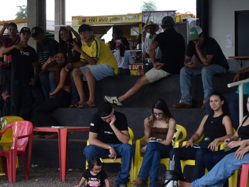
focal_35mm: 165
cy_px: 126
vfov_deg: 9.0
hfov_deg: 12.0
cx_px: 74
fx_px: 1187
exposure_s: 1/500
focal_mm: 56
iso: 800
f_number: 5.6
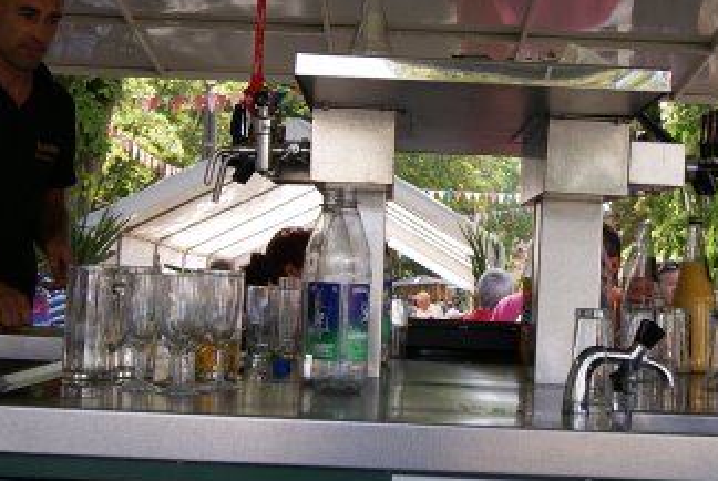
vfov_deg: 17.7
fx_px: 1538
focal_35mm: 77
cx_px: 496
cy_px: 144
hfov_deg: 26.1
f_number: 7.1
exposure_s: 1/60
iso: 100
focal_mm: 26
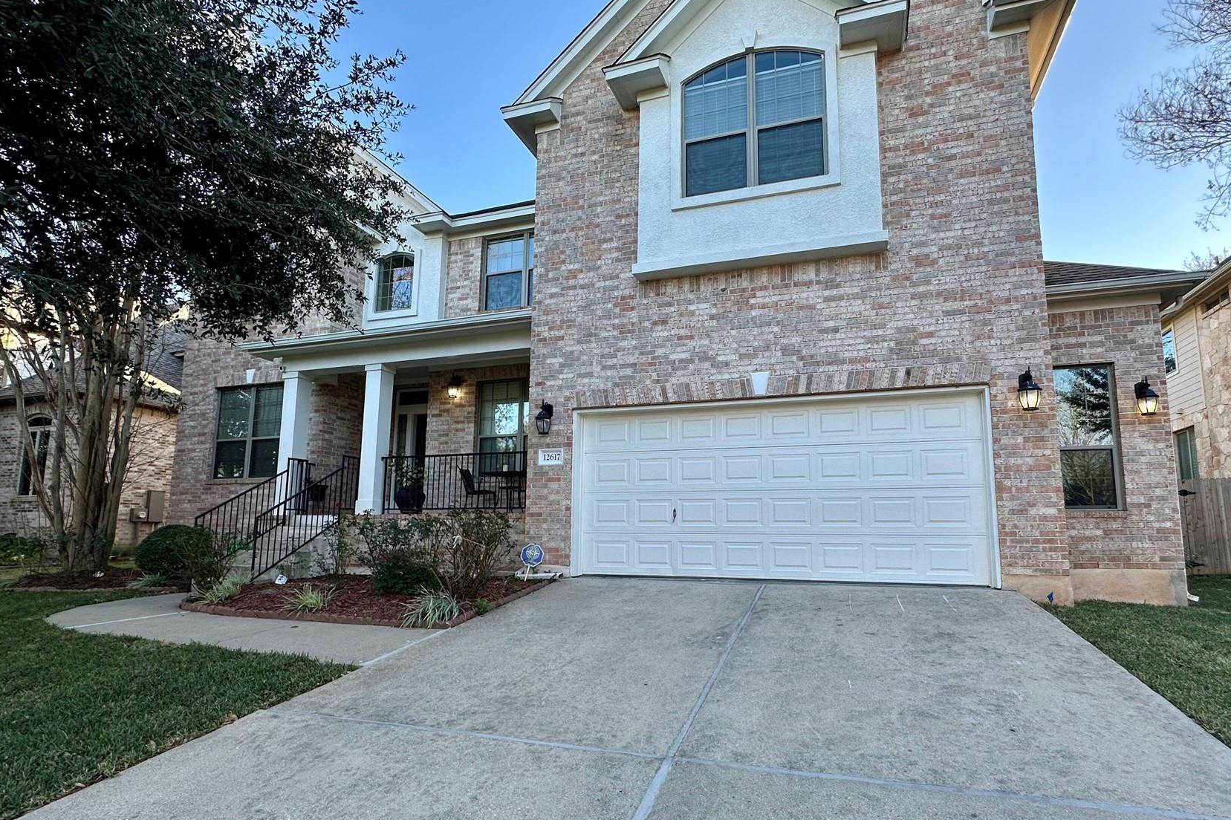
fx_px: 615
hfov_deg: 89.8
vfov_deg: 67.1
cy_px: 458
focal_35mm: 18
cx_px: 670
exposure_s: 1/234
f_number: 2.2
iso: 40
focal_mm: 2.22
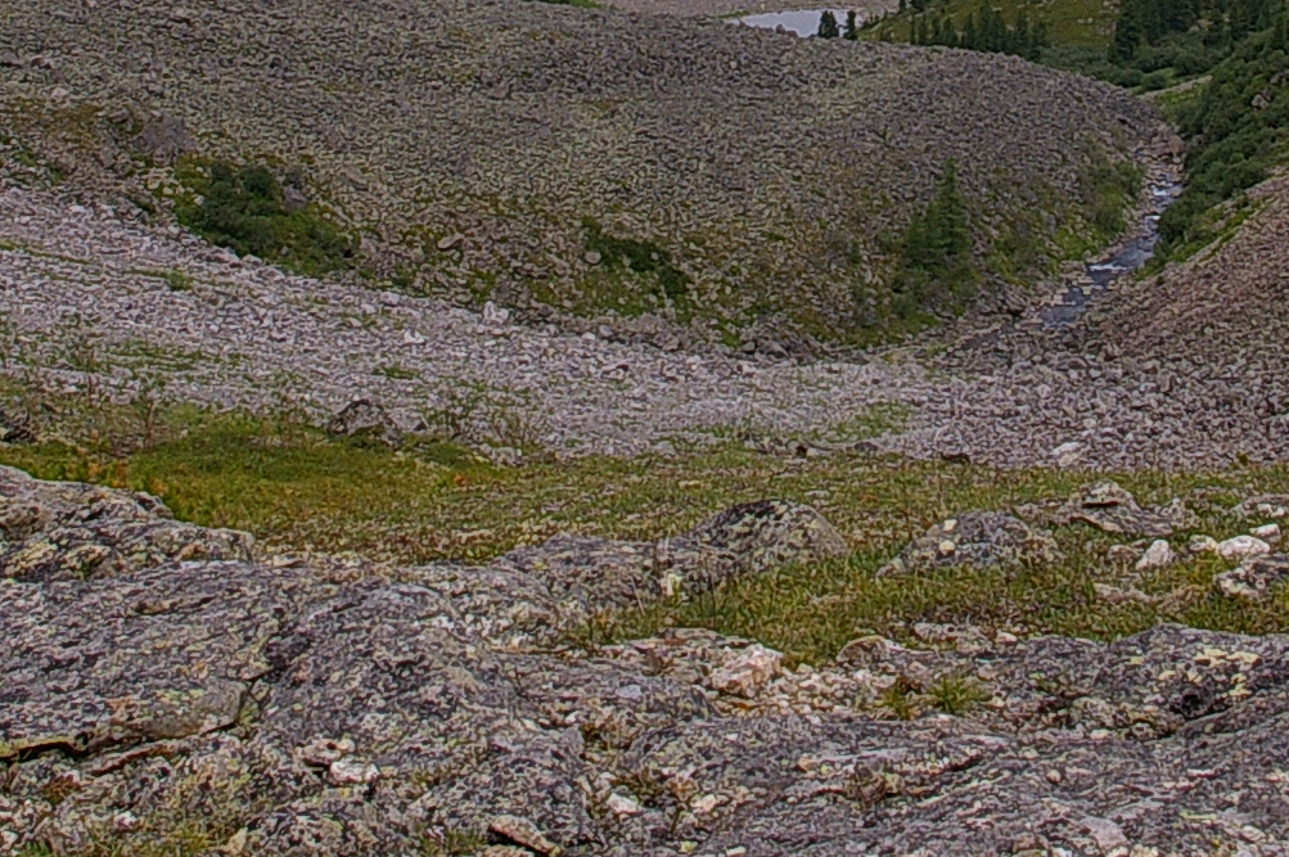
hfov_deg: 25.0
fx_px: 2898
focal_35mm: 81
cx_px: 820
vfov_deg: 16.0
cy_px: -230
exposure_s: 1/350
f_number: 8
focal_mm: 18
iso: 200
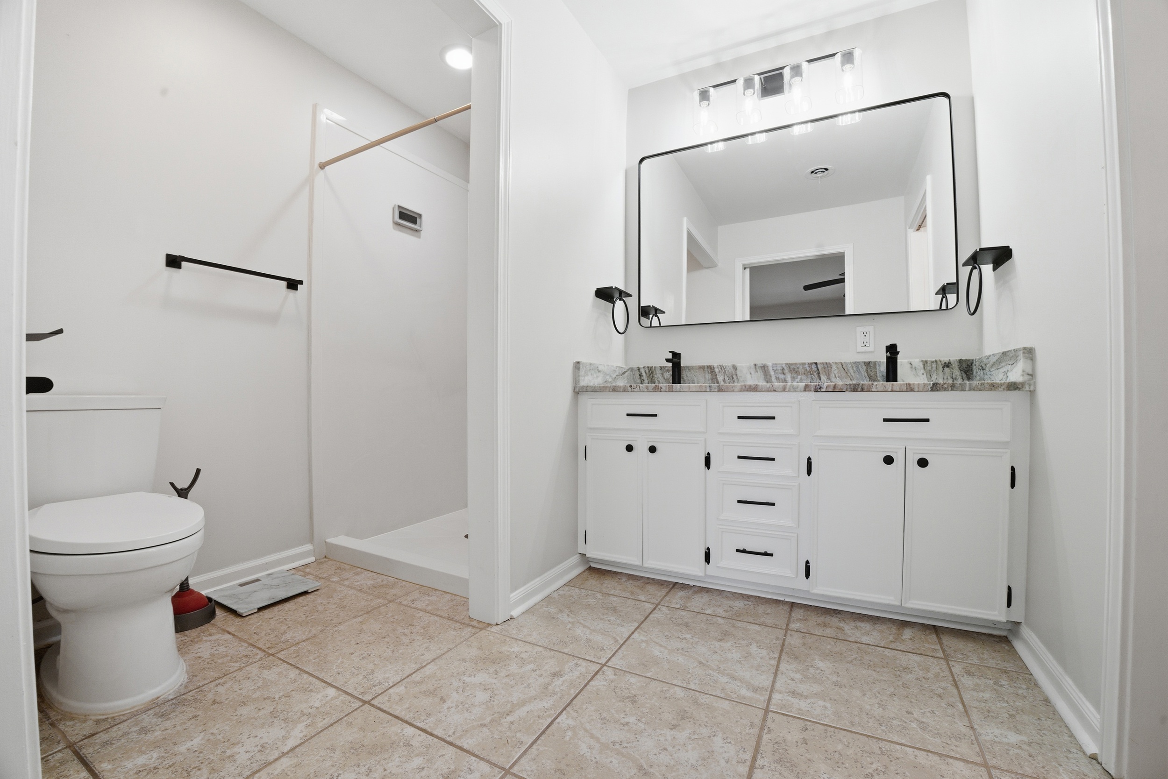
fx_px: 454
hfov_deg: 104.2
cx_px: 584
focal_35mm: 14
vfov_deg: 81.2
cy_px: 390
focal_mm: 14
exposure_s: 1/100
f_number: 9
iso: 640
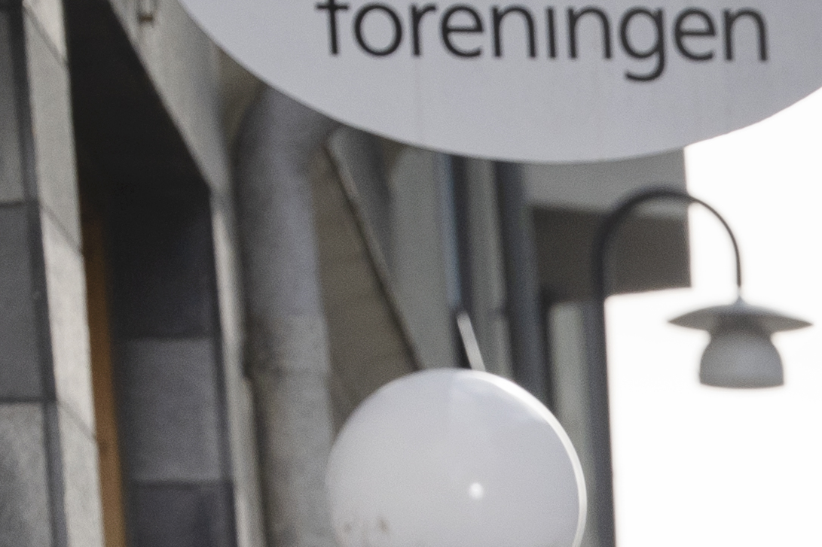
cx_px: 1853
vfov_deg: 5.1
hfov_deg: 7.5
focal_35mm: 258
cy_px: 1583
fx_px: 5895
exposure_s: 1/1600
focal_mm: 41.2
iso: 400
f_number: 4.5
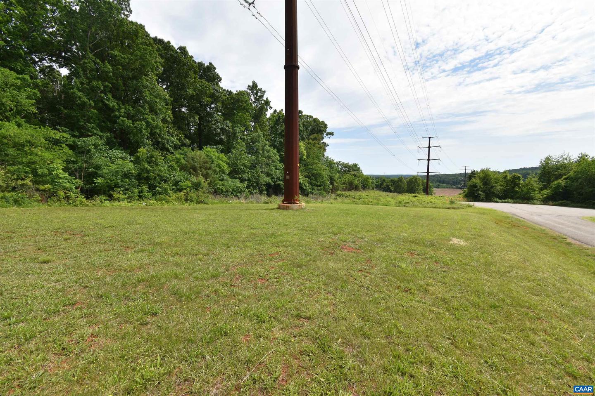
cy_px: 198
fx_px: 248
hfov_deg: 100.4
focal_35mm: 15
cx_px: 298
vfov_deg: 77.3
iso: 100
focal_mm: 10
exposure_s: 1/250
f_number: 8
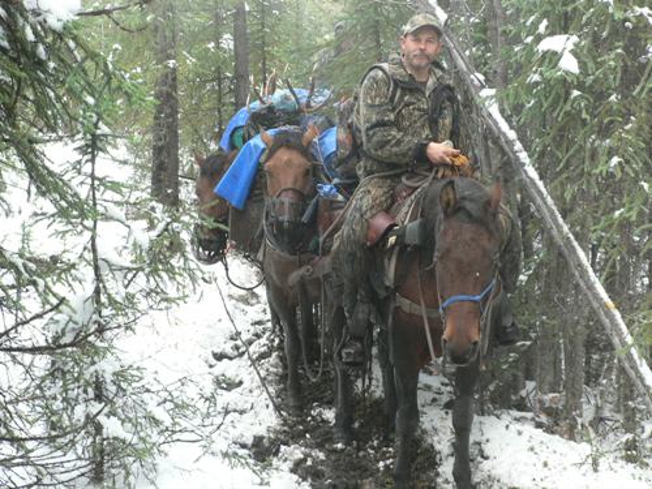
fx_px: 1262
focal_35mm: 67
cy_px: 244
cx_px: 326
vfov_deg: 21.9
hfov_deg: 29.0
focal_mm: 11.4
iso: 200
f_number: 4
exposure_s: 1/160
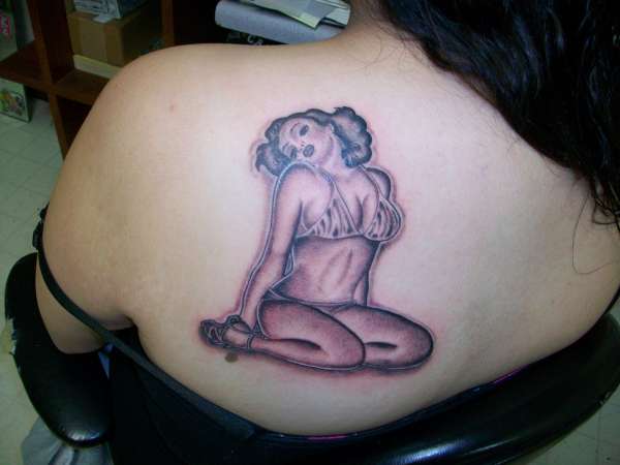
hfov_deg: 56.8
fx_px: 573
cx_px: 310
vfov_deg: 44.2
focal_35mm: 32
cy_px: 232
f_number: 2.8
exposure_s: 1/60
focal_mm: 5.7
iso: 120
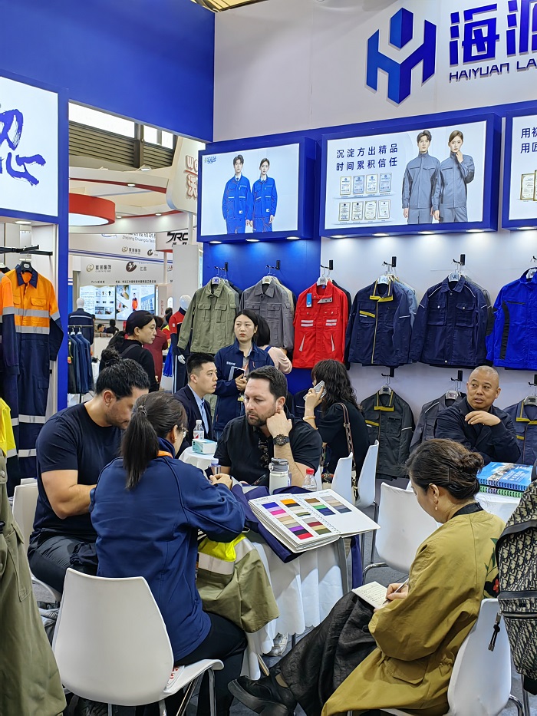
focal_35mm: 39
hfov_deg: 36.8
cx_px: 268
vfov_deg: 47.9
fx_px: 806
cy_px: 358
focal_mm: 5.54
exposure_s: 1/150
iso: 50
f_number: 1.8
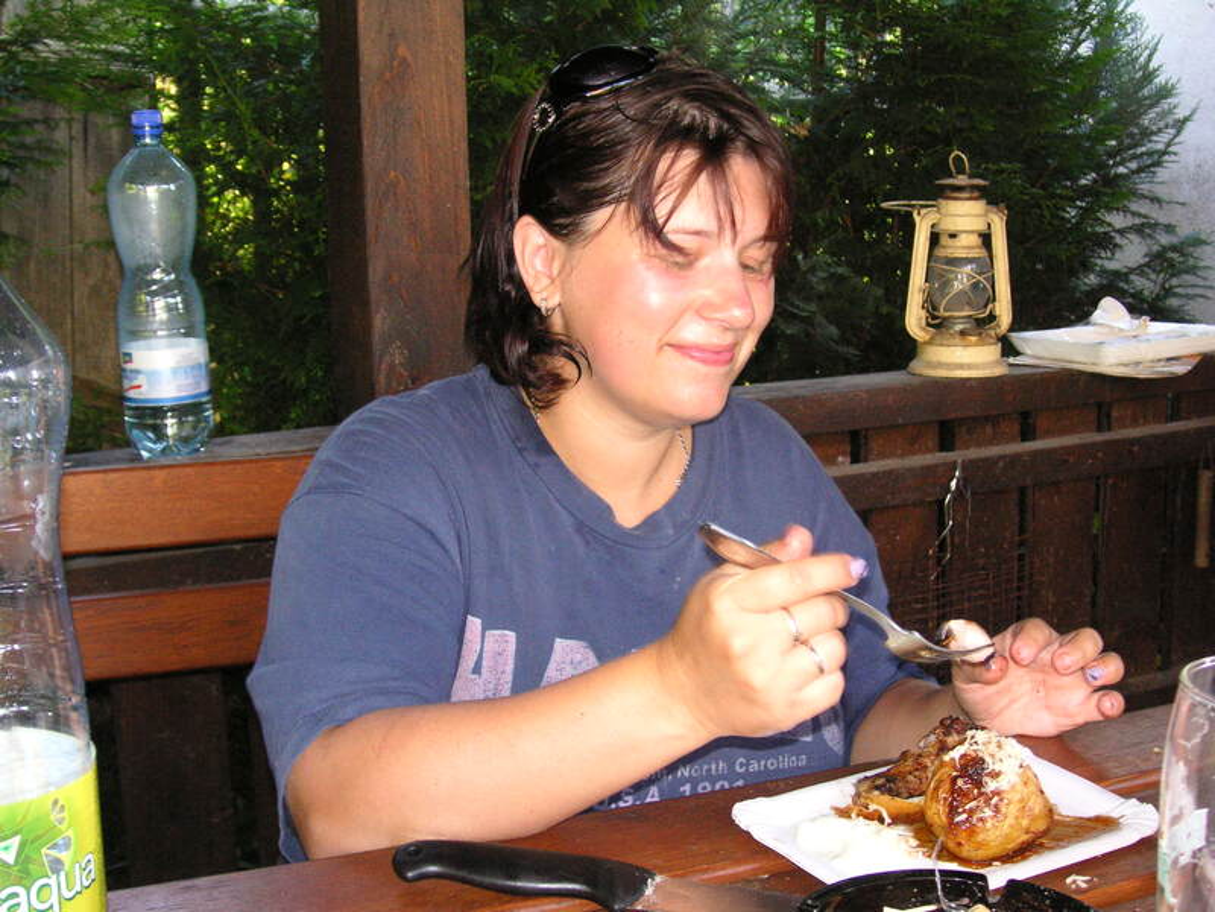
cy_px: 456
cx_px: 608
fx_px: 1544
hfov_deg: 42.9
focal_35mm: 44
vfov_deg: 32.9
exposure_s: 1/45
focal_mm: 7.3
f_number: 3.1
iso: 160
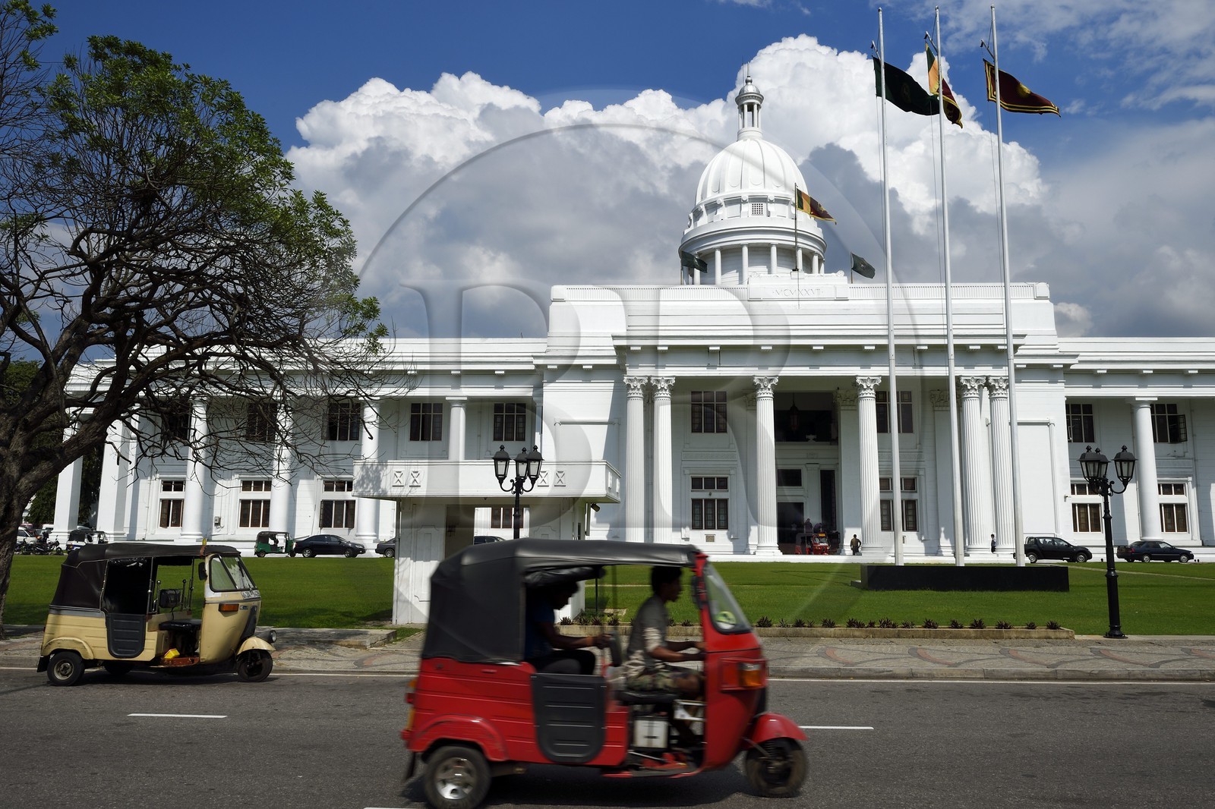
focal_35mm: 26
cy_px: 404
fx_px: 877
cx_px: 608
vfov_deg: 49.5
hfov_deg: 69.4
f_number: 14
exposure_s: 1/400
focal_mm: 26
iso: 200
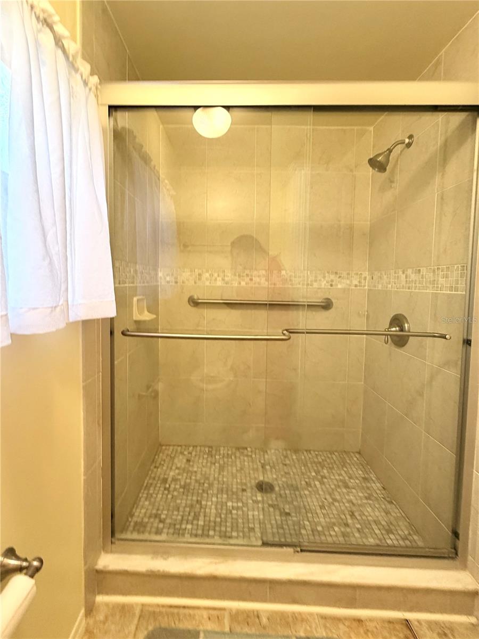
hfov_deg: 85.7
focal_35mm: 14
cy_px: 320
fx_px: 258
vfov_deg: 102.1
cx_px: 240
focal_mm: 2.22
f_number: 2.2
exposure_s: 1/60
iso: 200
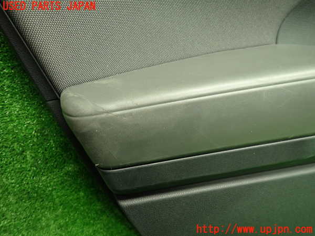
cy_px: 118
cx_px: 158
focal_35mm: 25
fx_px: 227
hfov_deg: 69.4
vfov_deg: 54.9
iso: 320
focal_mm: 4.5
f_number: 2
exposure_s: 1/30
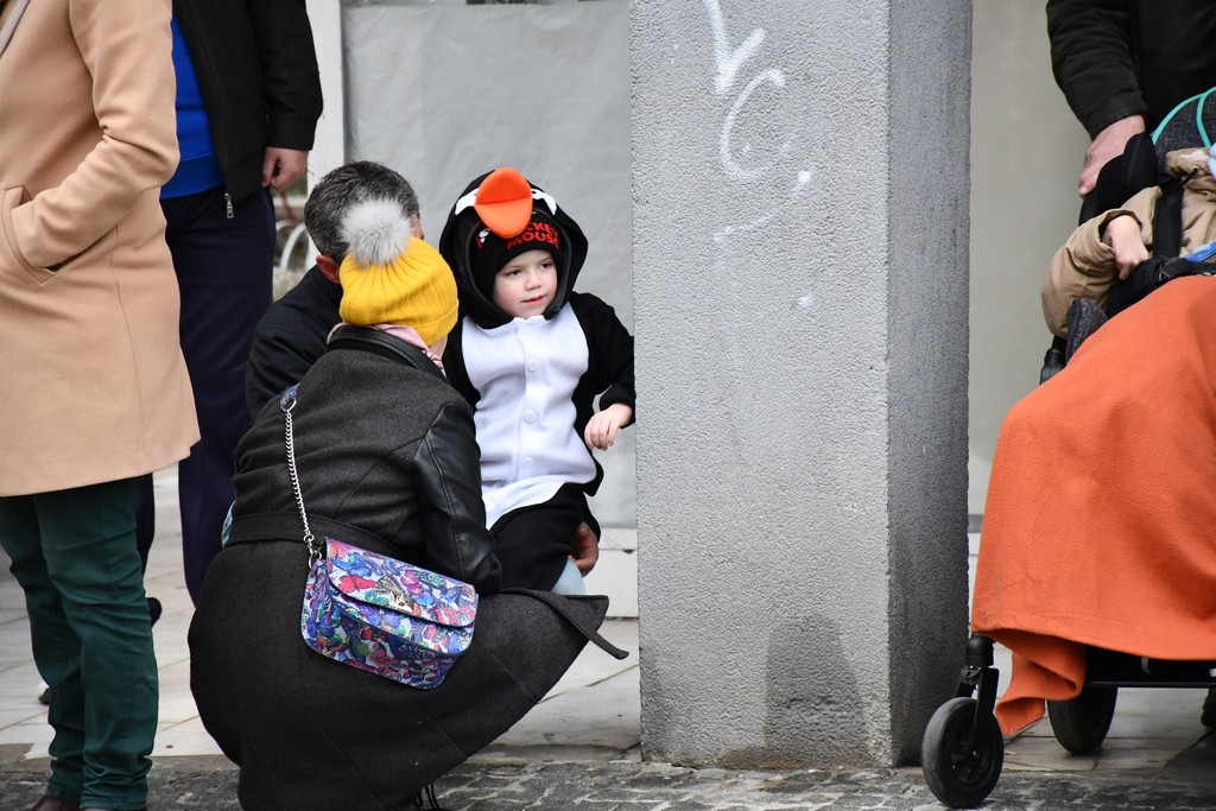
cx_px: 608
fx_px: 7094
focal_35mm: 210
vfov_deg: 6.5
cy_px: 406
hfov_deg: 9.8
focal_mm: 140
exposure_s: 1/500
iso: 1600
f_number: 5.6
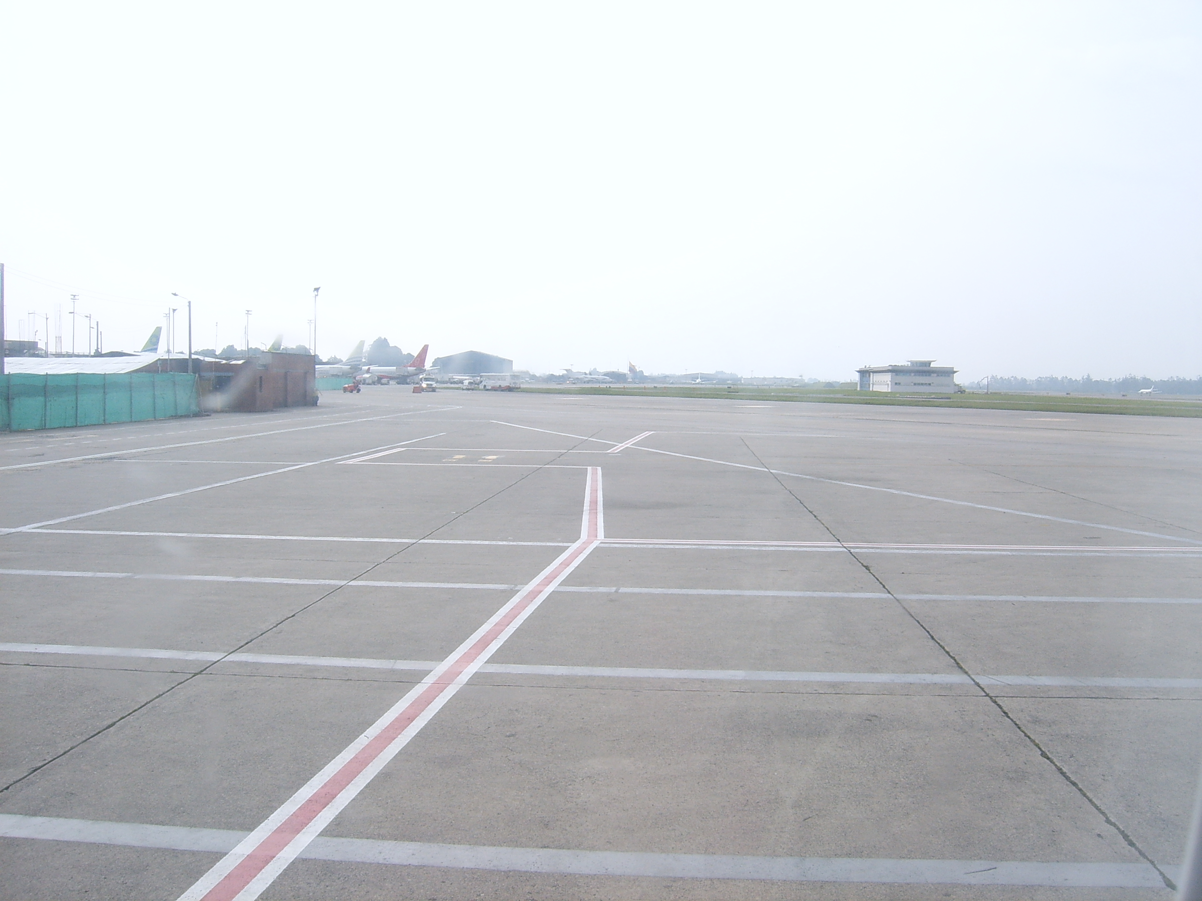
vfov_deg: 40.7
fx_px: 1215
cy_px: 450
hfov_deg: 52.6
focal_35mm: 35
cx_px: 601
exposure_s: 1/350
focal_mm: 5.8
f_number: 5.8
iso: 50
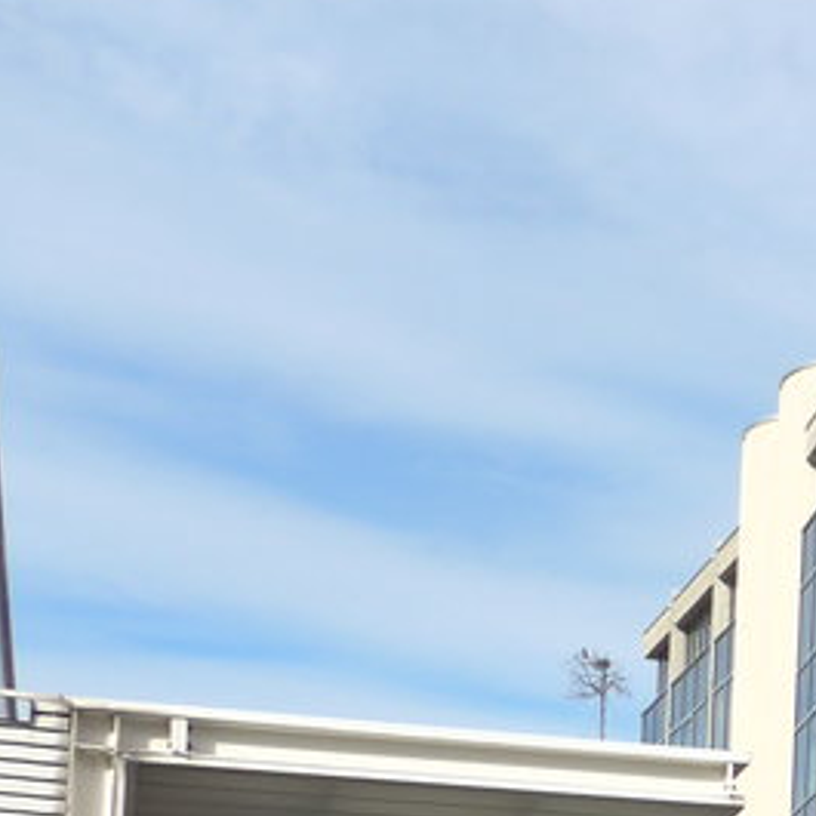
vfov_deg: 14.1
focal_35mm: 116
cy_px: 1216
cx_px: 1740
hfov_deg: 12.7
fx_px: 3094
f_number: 2.8
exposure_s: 1/1300
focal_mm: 6
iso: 125
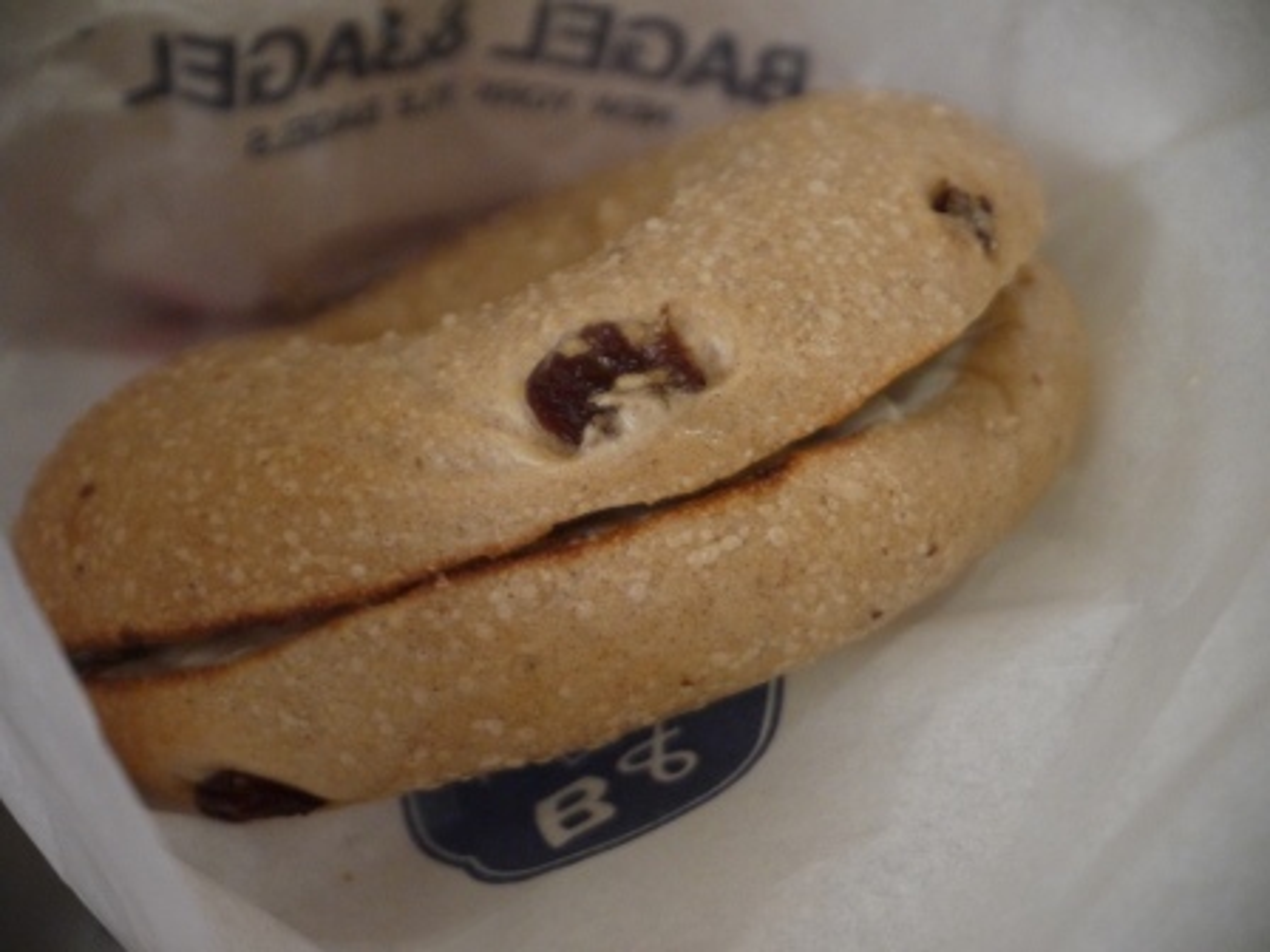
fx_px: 3008
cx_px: 635
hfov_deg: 23.8
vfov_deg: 18.0
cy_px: 476
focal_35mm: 82
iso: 1600
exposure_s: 1/50
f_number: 5.6
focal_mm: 41
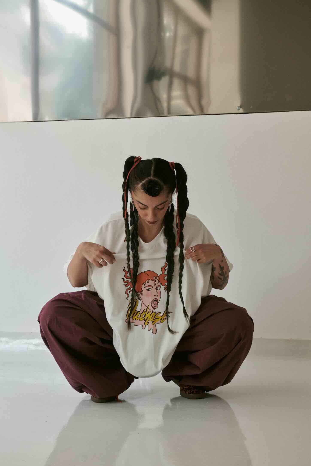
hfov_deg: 19.2
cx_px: 154
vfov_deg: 28.5
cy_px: 235
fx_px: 920
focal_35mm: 71
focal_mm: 70
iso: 800
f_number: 5.6
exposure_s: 1/320
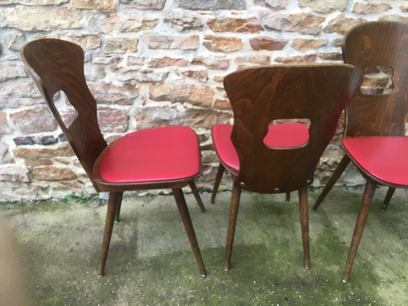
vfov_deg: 48.2
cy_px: 153
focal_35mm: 29
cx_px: 204
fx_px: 342
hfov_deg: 61.7
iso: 40
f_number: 2.2
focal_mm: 4.15
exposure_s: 1/33
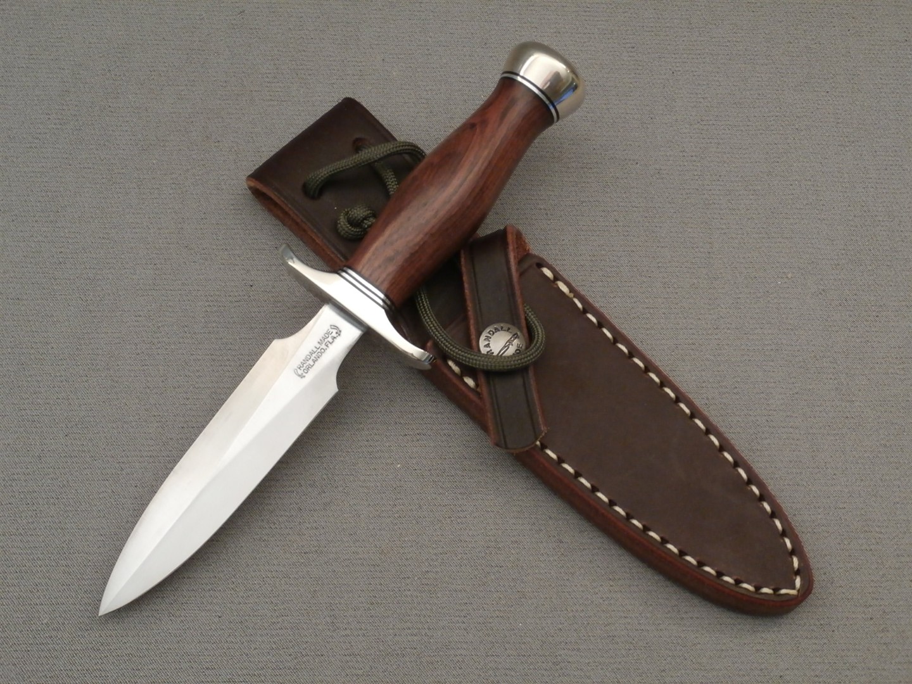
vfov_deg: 32.2
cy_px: 342
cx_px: 456
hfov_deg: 42.1
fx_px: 1186
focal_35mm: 45
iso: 400
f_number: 3.8
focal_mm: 8.02
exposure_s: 1/20
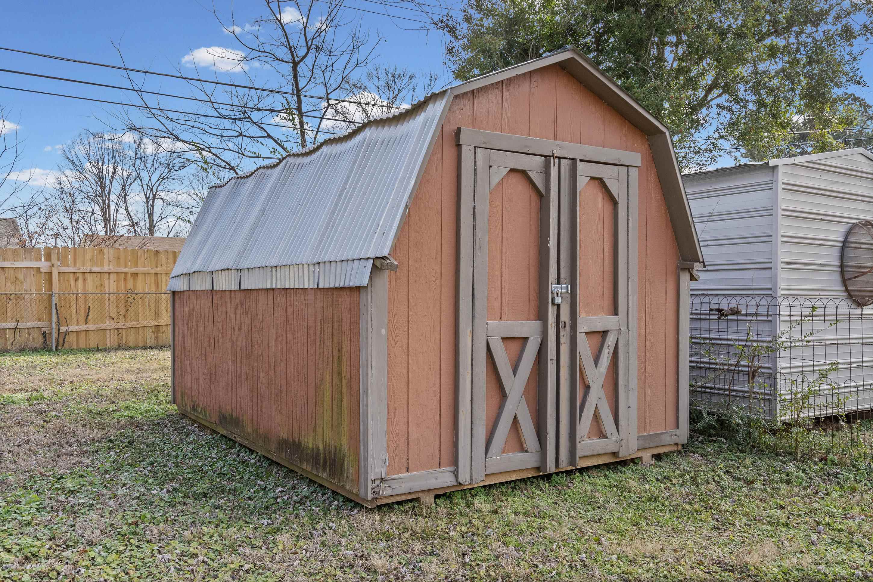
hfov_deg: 63.7
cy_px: 291
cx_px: 436
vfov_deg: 45.0
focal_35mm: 29
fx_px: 703
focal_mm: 29
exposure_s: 1/400
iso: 1000
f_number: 9
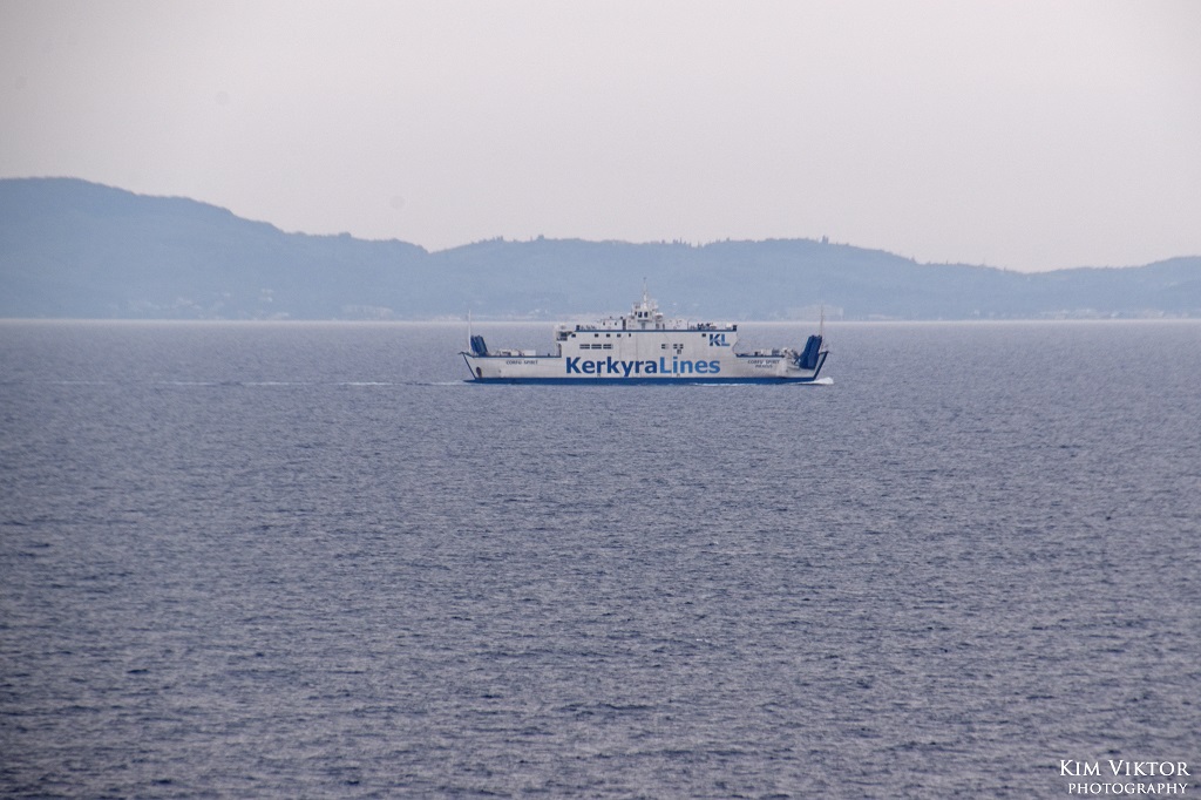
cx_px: 600
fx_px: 4252
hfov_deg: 16.1
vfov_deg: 10.7
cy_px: 400
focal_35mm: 128
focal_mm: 85
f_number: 8
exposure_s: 1/250
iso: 220
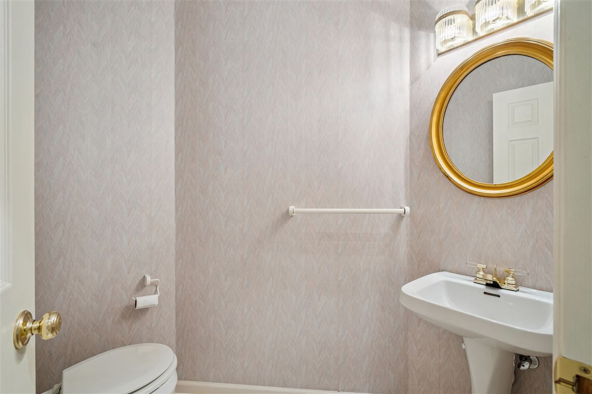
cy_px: 197
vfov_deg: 73.7
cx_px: 296
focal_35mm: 16
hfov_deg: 96.7
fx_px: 263
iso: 400
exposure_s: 1/10
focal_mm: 16
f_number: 9
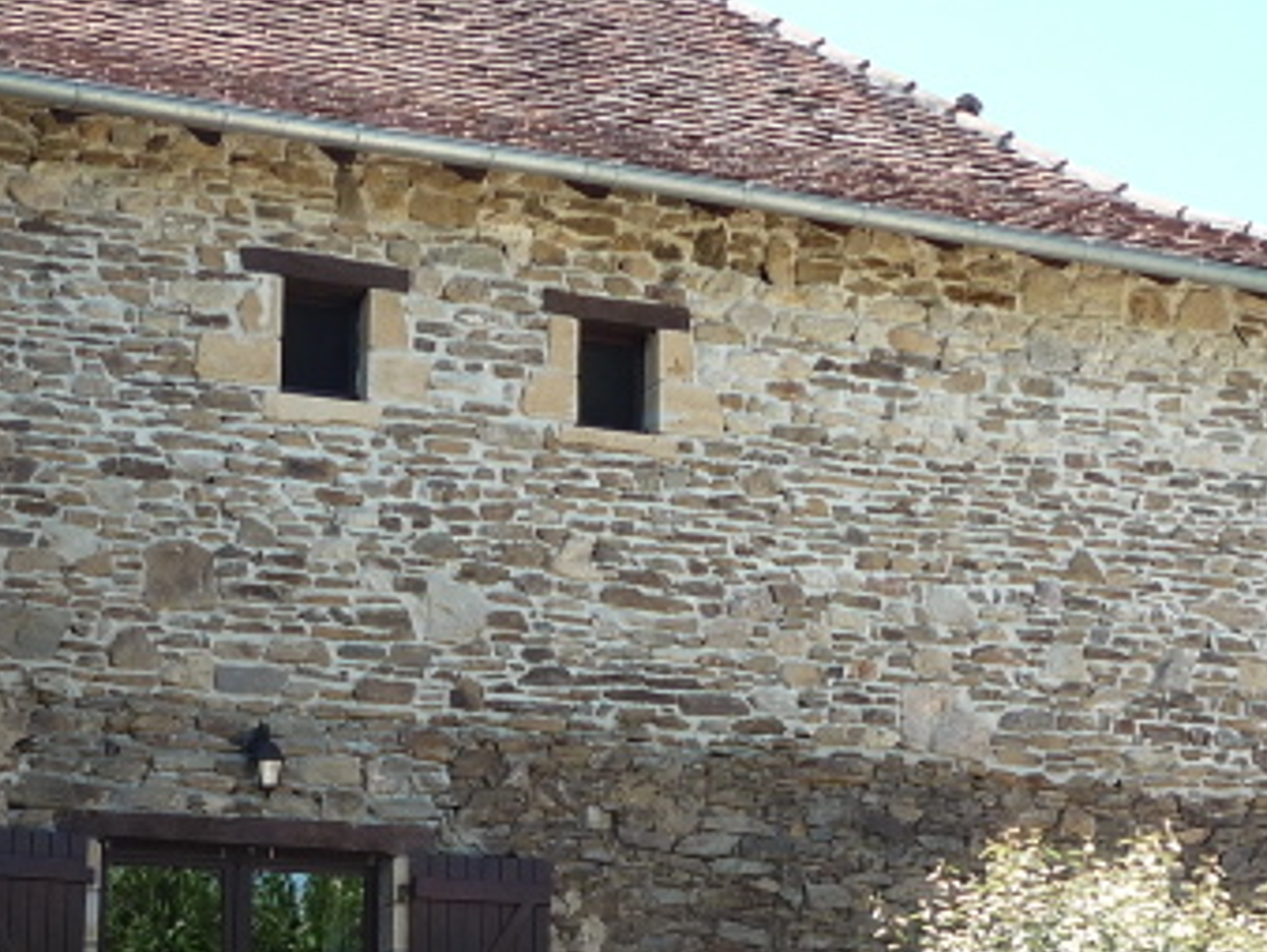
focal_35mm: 70
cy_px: 877
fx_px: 2564
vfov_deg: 20.6
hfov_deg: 27.7
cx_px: 499
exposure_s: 1/320
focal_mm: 4.5
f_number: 2.8
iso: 100
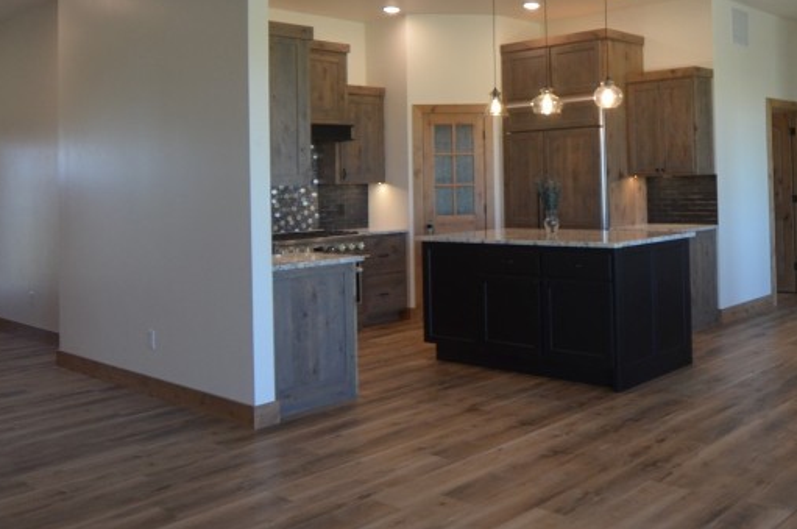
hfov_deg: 52.8
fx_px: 752
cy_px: 156
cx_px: 618
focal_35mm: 34
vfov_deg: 38.1
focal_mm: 10
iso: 400
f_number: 5
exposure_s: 1/100
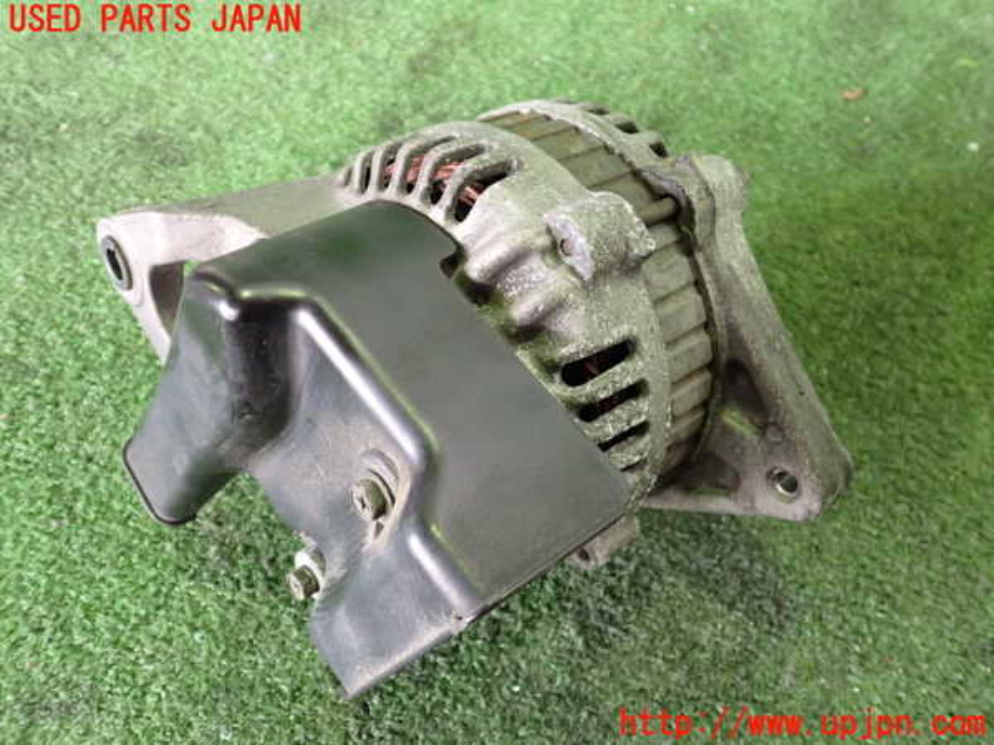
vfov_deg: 46.8
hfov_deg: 60.0
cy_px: 372
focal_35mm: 30
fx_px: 861
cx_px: 497
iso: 640
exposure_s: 1/30
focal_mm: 5.4
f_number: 2.3
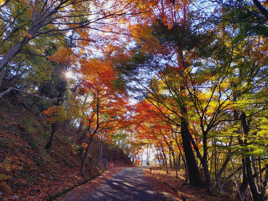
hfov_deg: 69.4
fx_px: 194
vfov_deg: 54.9
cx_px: 134
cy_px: 100
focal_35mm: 25
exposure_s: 1/192
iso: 50
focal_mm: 4.6
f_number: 2
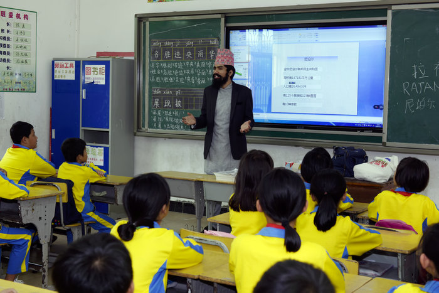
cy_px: 146
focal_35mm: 56
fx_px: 683
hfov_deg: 35.6
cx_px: 220
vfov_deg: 24.2
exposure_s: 1/60
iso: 100
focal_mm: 56
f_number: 7.1
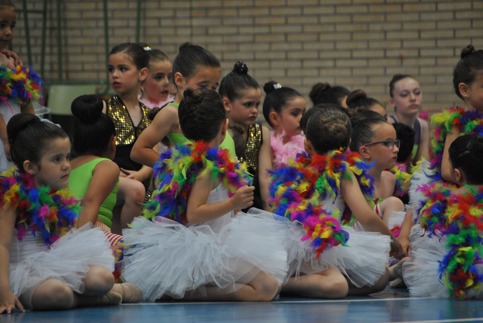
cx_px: 242
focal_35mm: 300
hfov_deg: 6.9
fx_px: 4030
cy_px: 162
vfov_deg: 4.6
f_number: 6.3
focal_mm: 200
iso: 800
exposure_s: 1/80
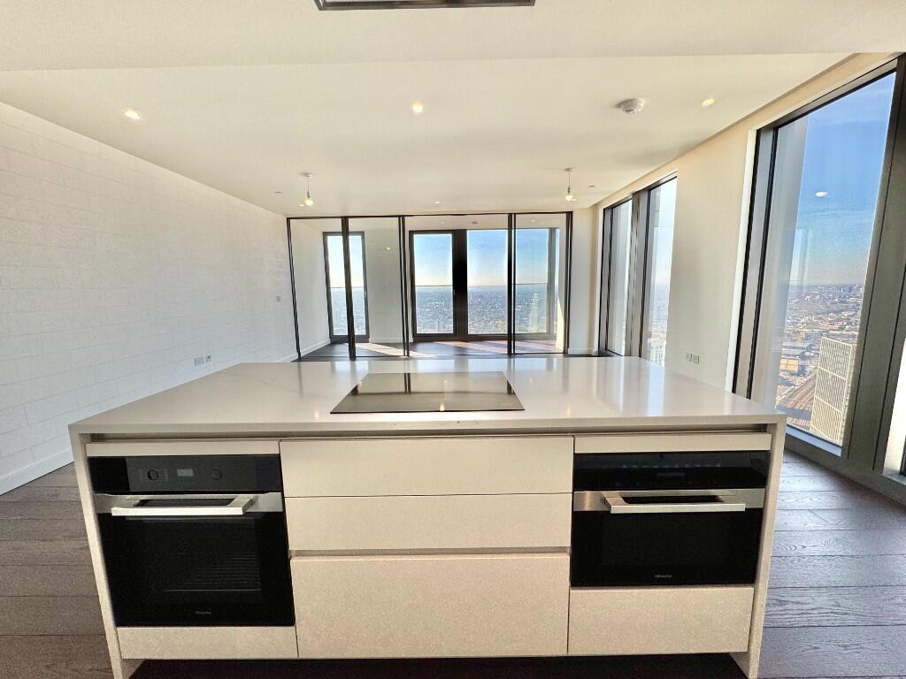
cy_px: 340
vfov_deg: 85.7
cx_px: 453
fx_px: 366
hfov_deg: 102.1
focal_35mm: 14
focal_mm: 2.22
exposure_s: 1/371
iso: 40
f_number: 2.2
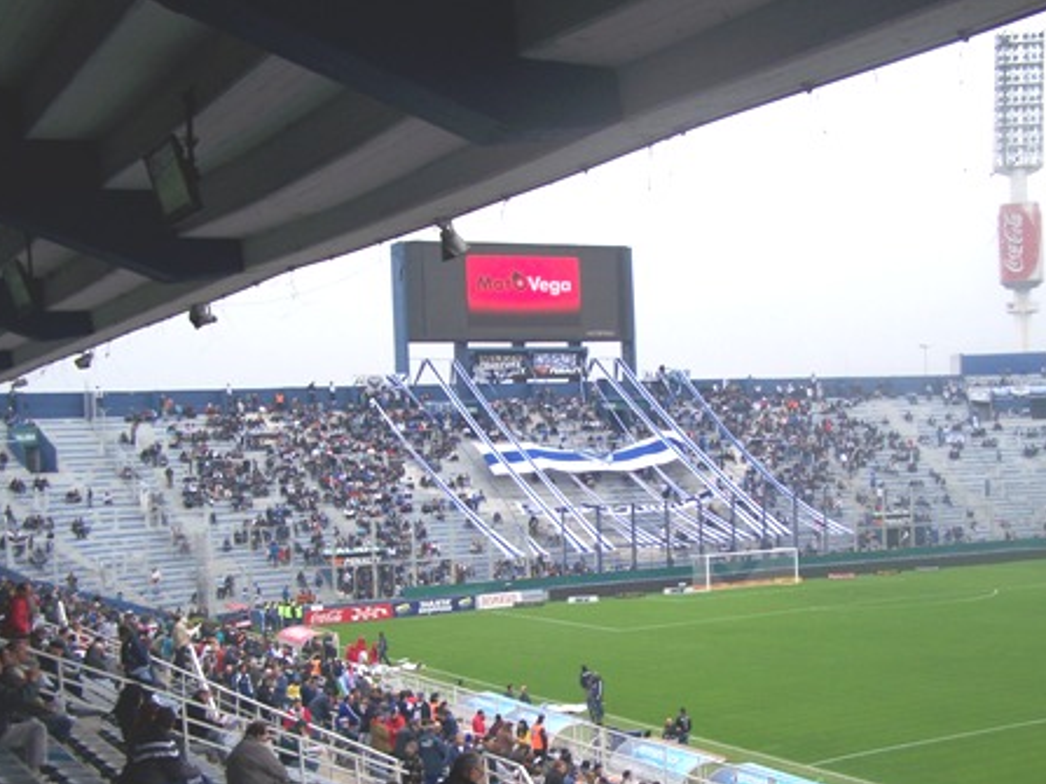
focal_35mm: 51
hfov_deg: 37.5
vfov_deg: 28.4
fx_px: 1541
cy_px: 508
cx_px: 573
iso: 64
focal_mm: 6.3
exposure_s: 1/200
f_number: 2.8
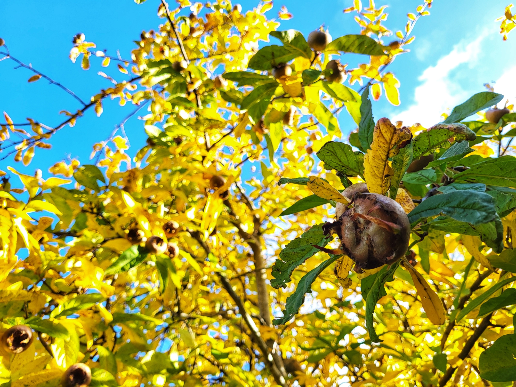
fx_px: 388
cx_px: 258
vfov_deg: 53.1
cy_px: 194
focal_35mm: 26
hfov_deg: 67.3
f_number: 1.8
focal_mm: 5.4
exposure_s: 1/357
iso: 40
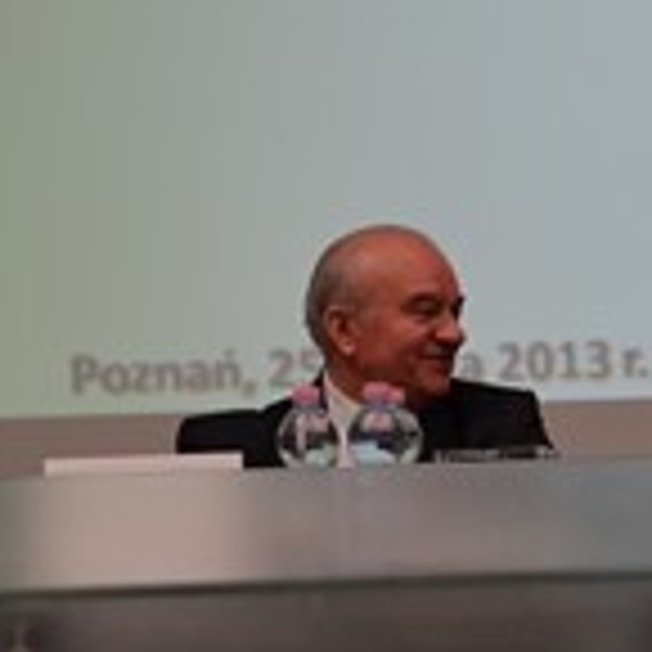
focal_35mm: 140
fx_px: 2983
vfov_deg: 12.5
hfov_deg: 12.1
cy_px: 366
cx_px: 877
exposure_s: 1/60
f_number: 4.8
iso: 720
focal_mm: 32
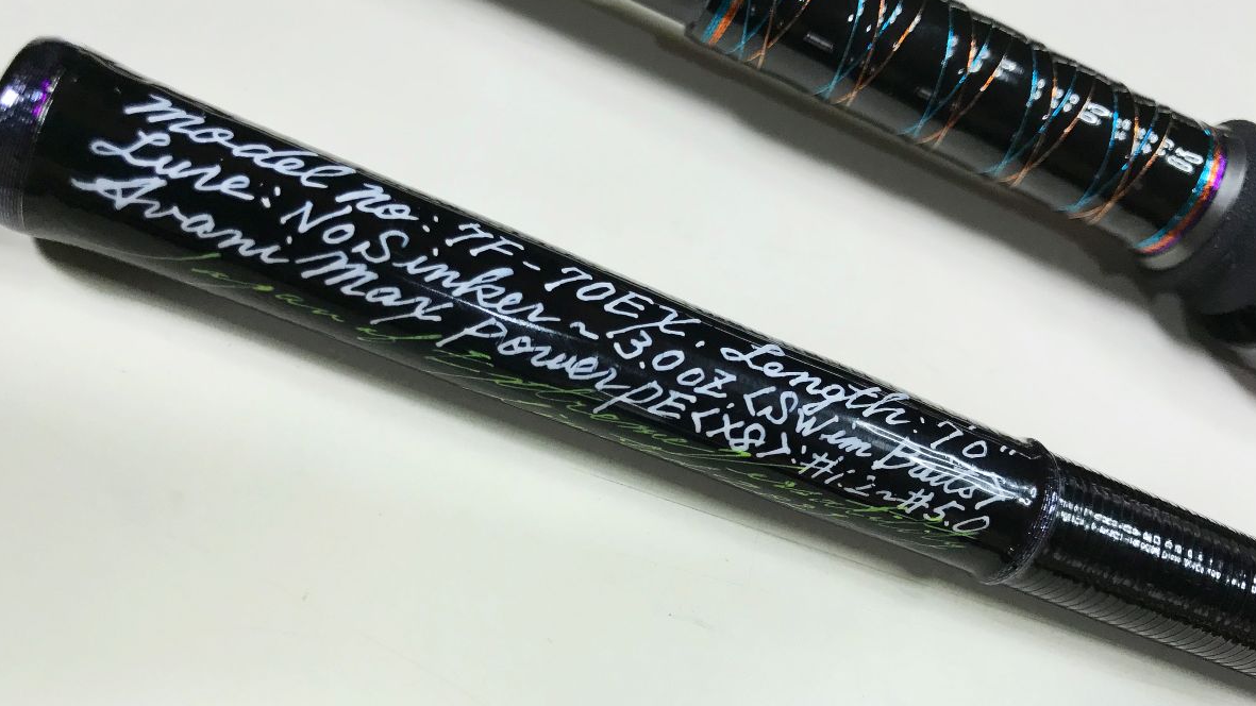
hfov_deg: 62.6
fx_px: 1032
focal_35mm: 31
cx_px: 633
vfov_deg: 37.6
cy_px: 419
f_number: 1.8
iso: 25
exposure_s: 1/40
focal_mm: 3.99
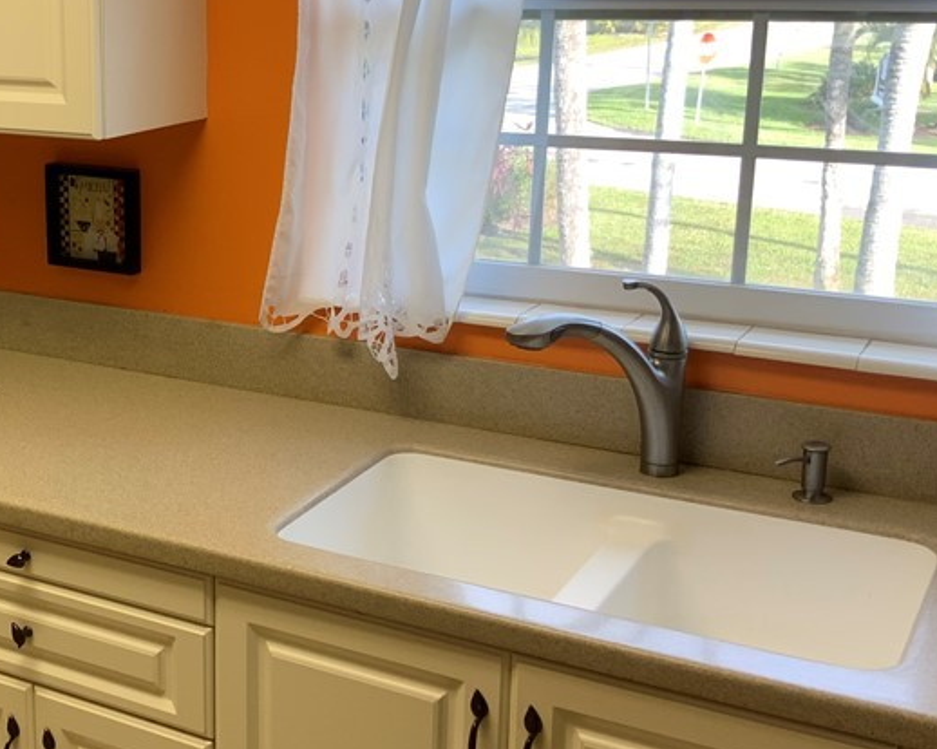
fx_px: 1552
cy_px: 353
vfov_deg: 27.1
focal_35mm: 56
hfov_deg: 32.2
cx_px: 121
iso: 40
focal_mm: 3
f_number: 1.8
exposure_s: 1/120
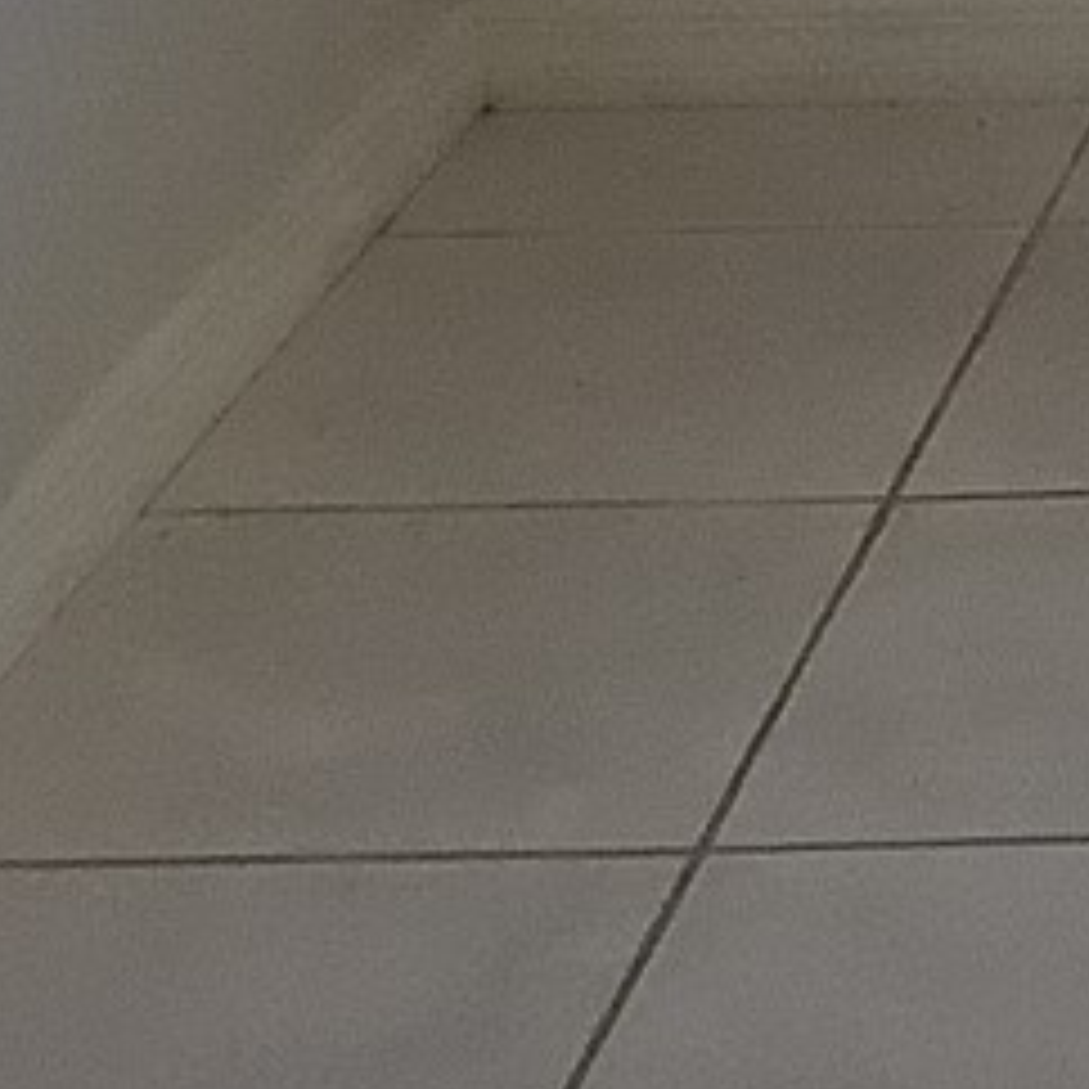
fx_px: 6442
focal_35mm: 181
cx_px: 2844
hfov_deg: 8.6
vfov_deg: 9.0
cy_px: -1224
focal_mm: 3.3
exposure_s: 1/120
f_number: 2.4
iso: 100
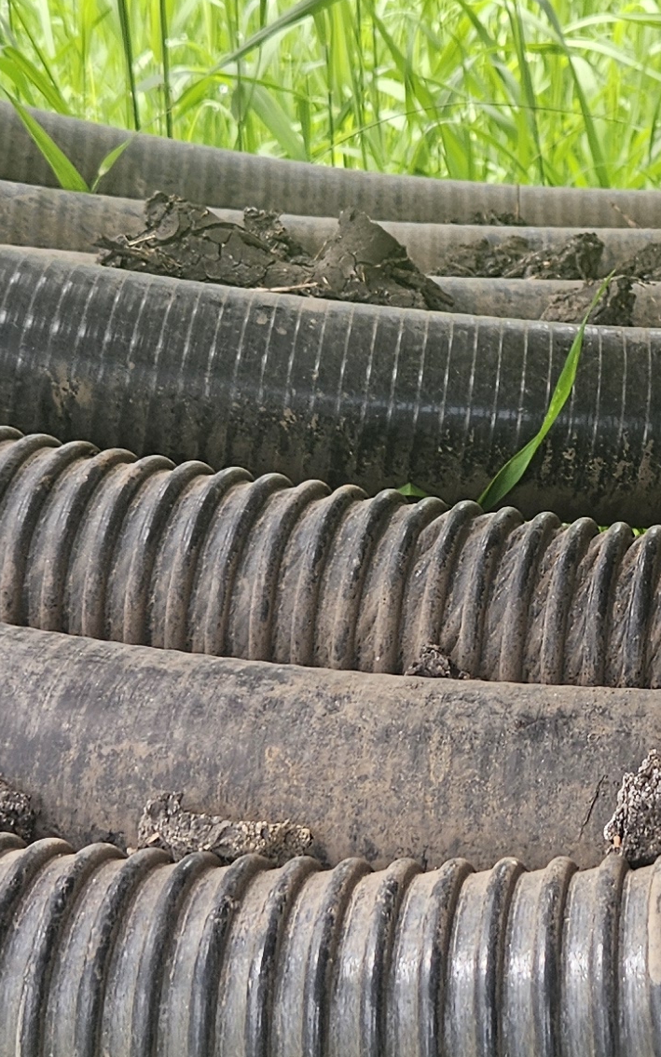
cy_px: 552
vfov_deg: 24.1
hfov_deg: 14.8
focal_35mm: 86
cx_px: 727
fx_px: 2478
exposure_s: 1/180
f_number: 1.8
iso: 25
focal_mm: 5.4
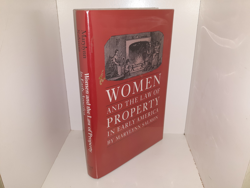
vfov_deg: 49.7
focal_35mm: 28
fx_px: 202
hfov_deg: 63.4
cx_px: 125
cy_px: 94
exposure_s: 1/120
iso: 40
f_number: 1.7
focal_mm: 3.7
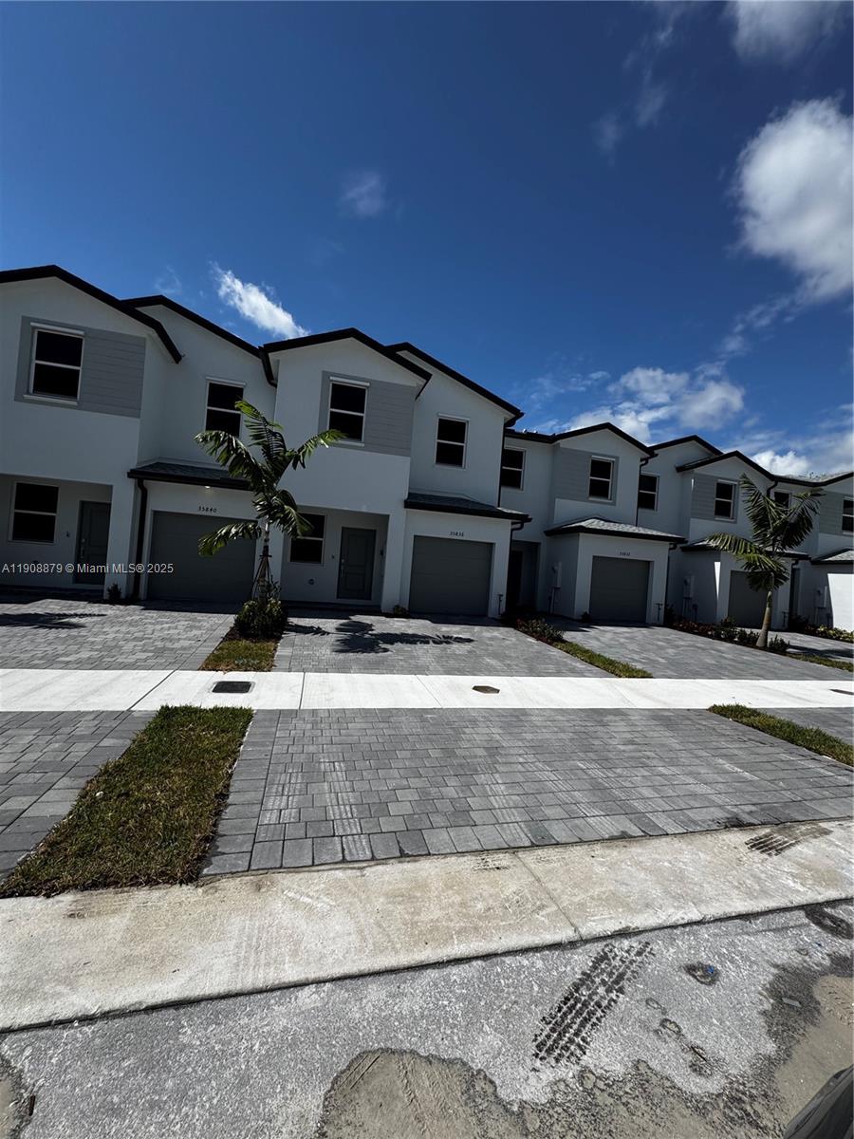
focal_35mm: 14
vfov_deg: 102.1
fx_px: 461
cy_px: 570
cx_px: 427
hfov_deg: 85.7
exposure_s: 1/3106
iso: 50
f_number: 2.2
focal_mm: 2.22
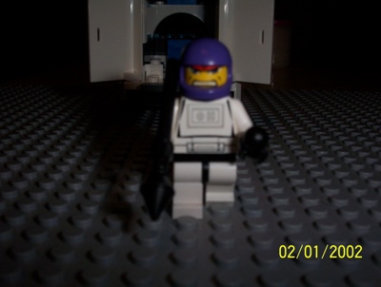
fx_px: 430
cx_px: 190
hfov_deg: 47.8
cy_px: 144
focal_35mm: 39
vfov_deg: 37.0
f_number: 4.5
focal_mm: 6
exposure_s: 1/120
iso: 140
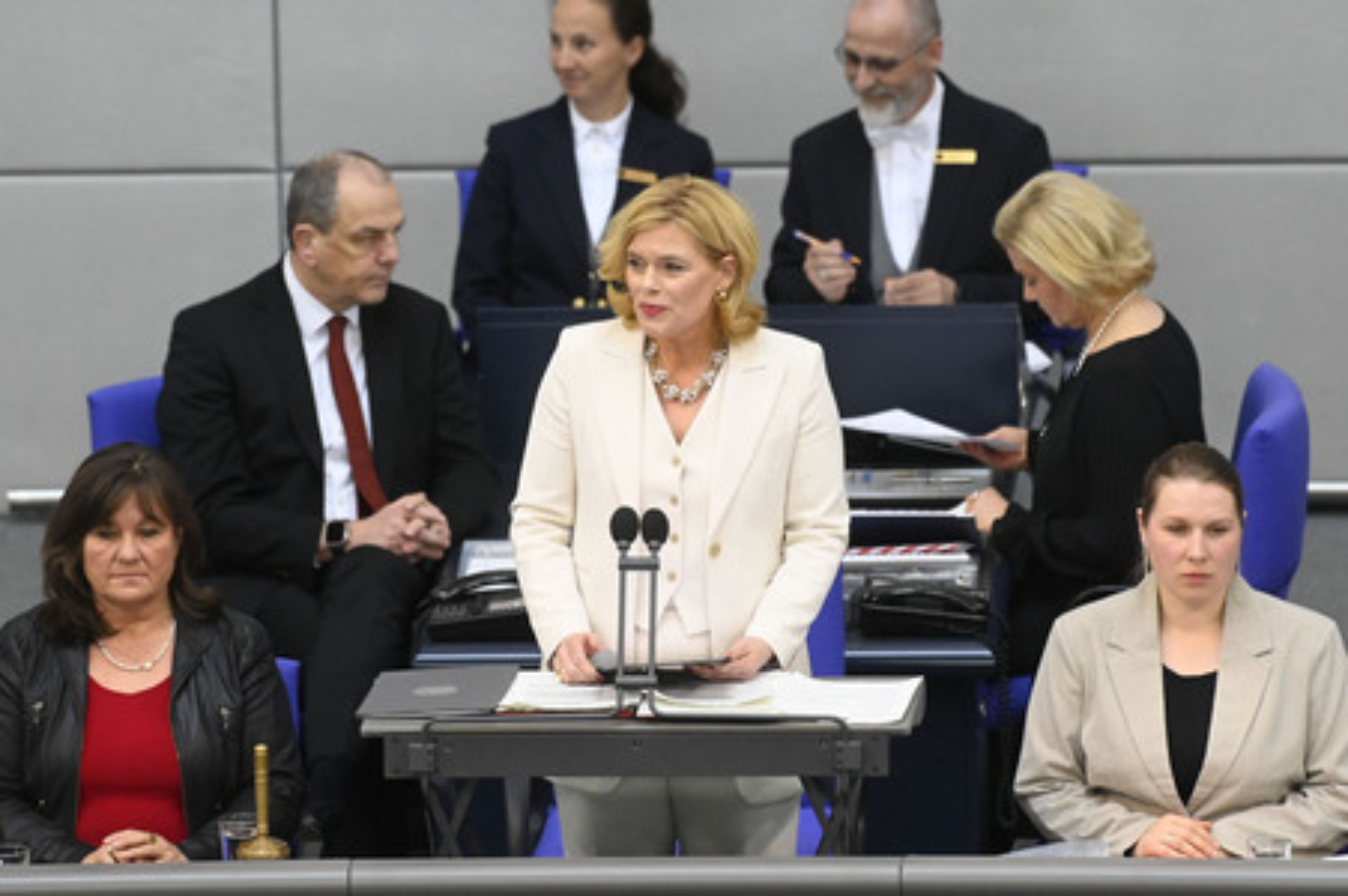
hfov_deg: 5.3
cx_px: 674
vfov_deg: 3.5
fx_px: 14592
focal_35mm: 390
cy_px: 448
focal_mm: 390
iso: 8000
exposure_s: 1/400
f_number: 5.6
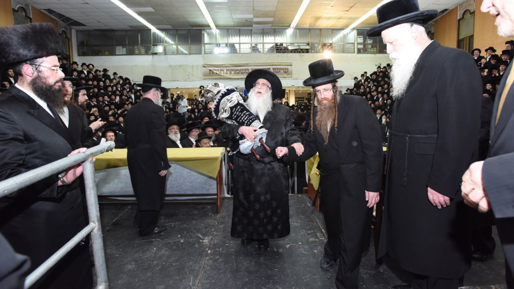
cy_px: 119
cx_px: 259
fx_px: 245
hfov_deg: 92.7
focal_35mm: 18
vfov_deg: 60.6
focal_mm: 17
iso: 2500
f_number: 5.6
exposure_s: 1/125
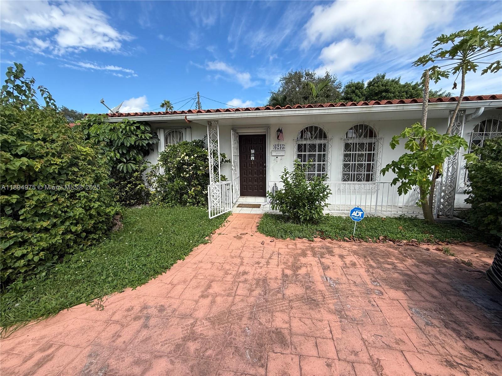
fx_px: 203
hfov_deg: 102.1
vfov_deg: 85.7
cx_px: 251
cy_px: 188
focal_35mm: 14
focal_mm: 2.22
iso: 50
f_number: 2.2
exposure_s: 1/1033
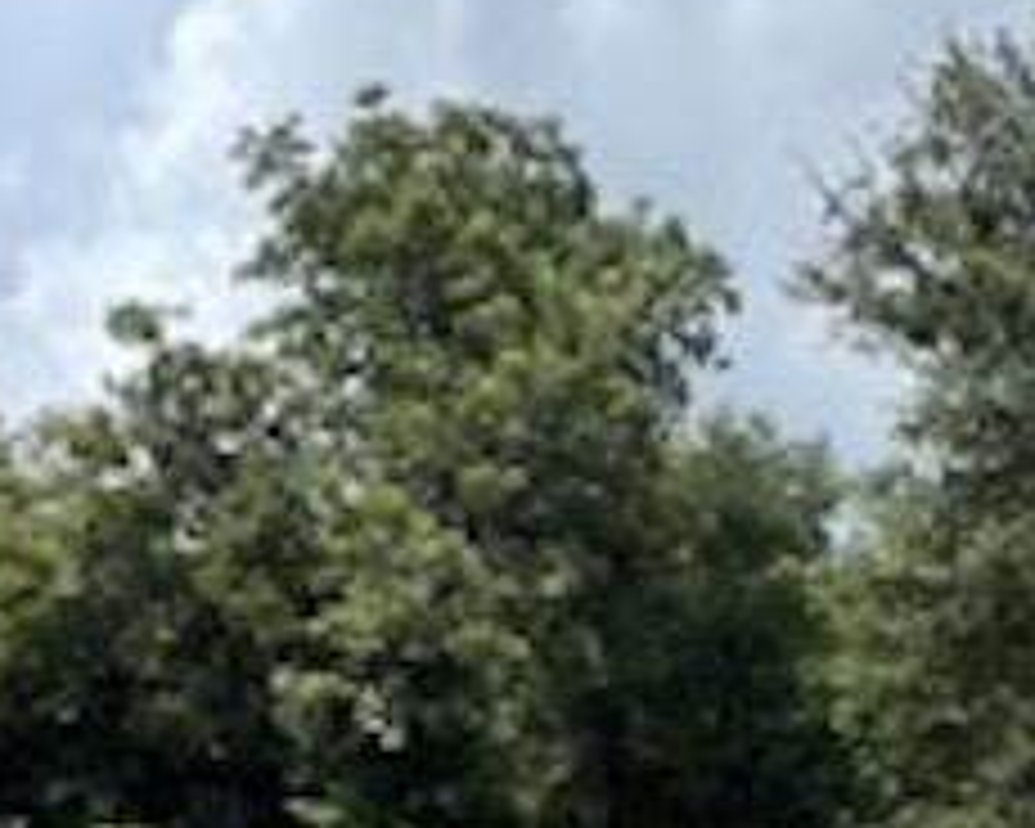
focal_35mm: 38
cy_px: 801
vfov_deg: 35.9
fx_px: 1164
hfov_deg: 46.9
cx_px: 320
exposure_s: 1/720
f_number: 2.2
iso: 40
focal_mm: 2.22
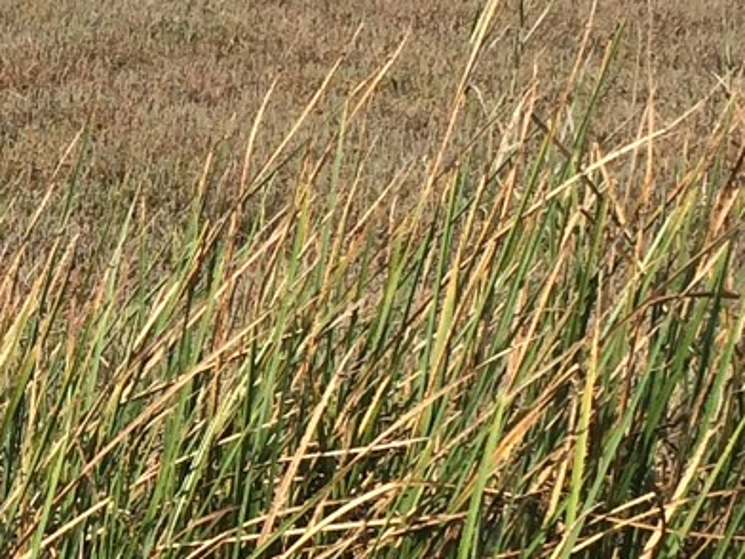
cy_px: 232
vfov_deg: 10.0
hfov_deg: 12.8
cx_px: -298
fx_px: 3185
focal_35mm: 148
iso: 32
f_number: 2.2
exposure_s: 1/2160
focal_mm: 4.15
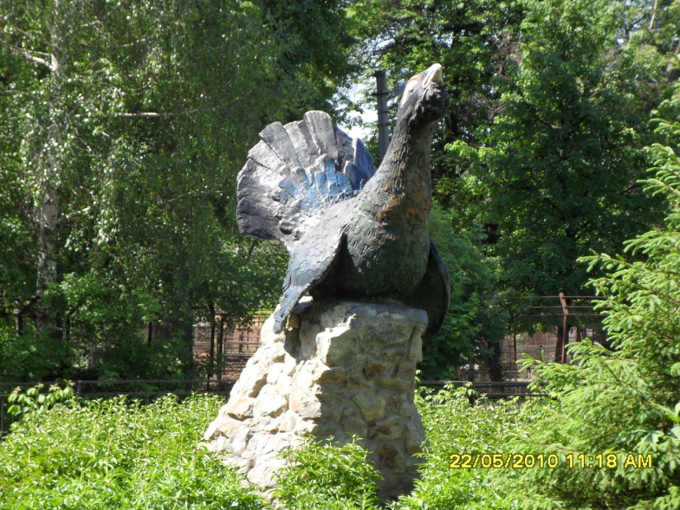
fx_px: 2751
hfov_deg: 14.1
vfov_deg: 10.6
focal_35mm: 140
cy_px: 255
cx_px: 340
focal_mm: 25
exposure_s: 1/125
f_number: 5.8
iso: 80
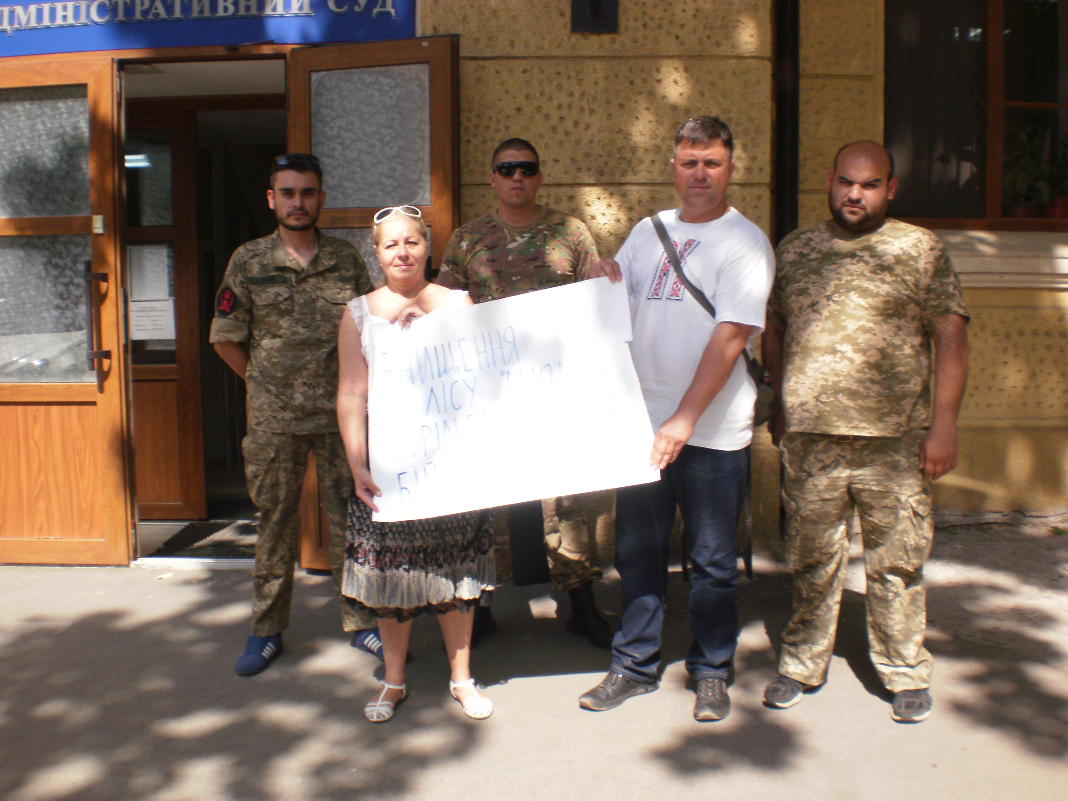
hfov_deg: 51.4
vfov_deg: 39.7
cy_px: 400
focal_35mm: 36
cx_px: 534
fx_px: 1111
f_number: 4.6
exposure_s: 1/250
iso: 100
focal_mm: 6.3
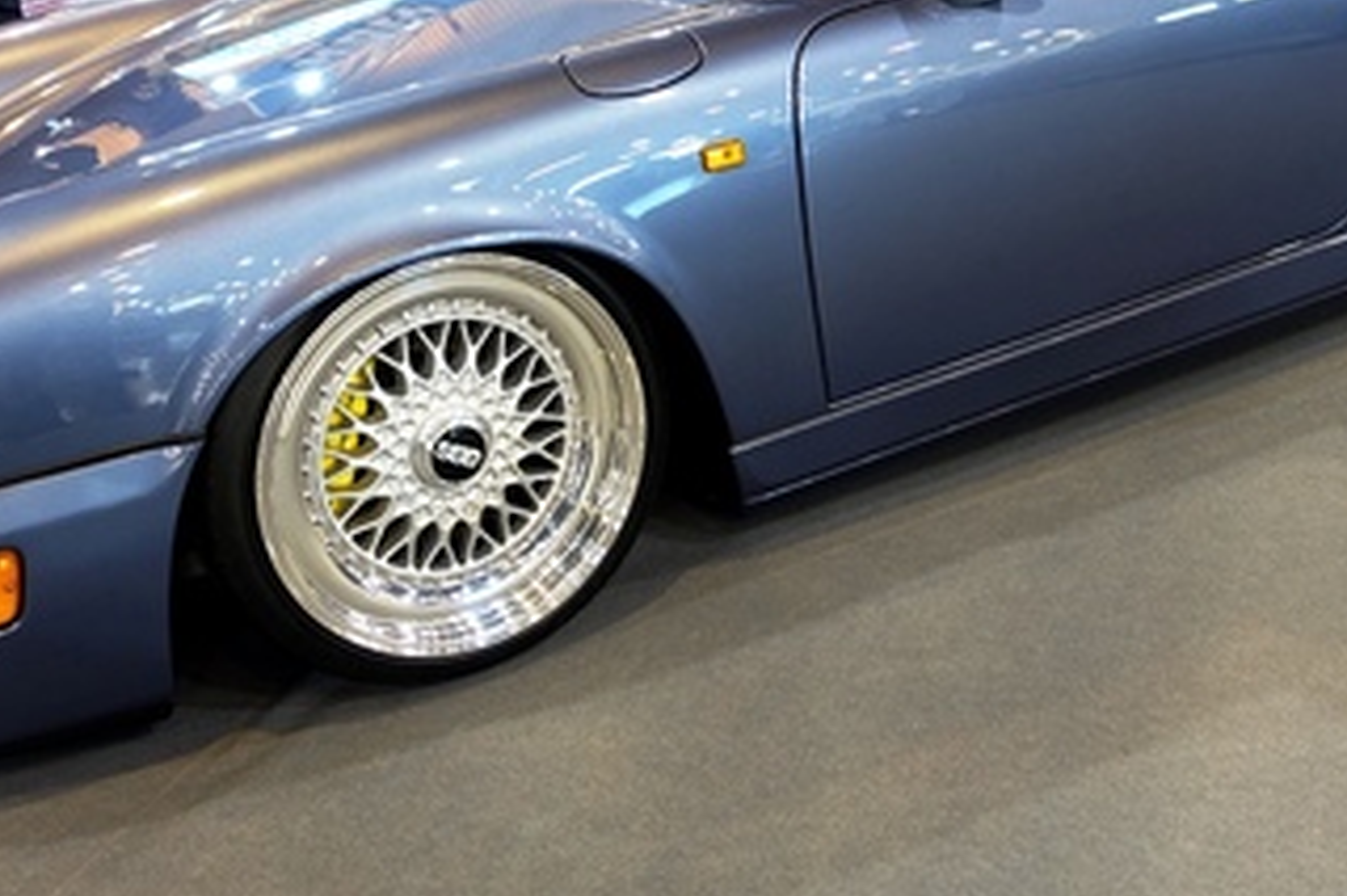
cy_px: 130
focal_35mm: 45
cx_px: 703
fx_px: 1683
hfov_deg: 43.6
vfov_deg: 28.9
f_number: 1.8
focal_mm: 8.8
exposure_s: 1/30
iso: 160
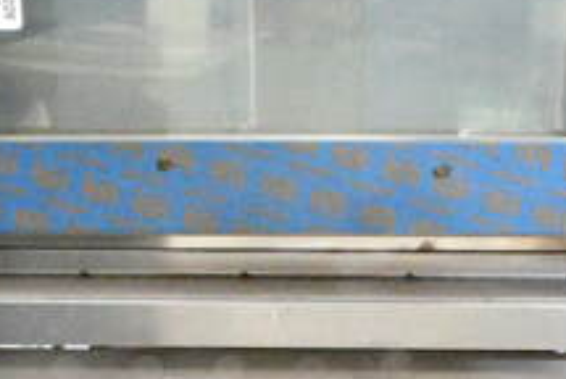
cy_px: 476
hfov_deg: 23.8
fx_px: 1338
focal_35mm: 85
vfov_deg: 15.4
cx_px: 229
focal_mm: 20
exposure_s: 1/200
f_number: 7.1
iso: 25600
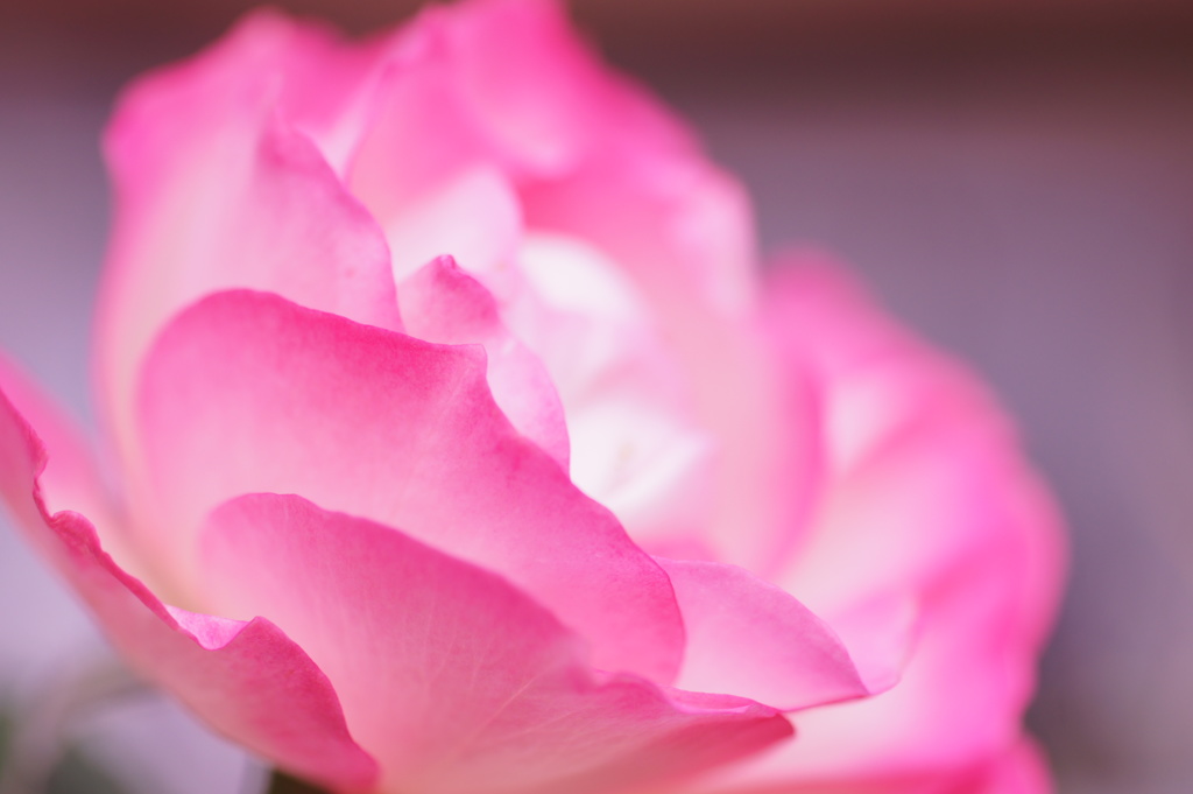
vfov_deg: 13.0
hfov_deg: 19.5
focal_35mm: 105
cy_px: 397
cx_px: 596
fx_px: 3477
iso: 100
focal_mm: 70
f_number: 2.8
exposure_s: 1/1000
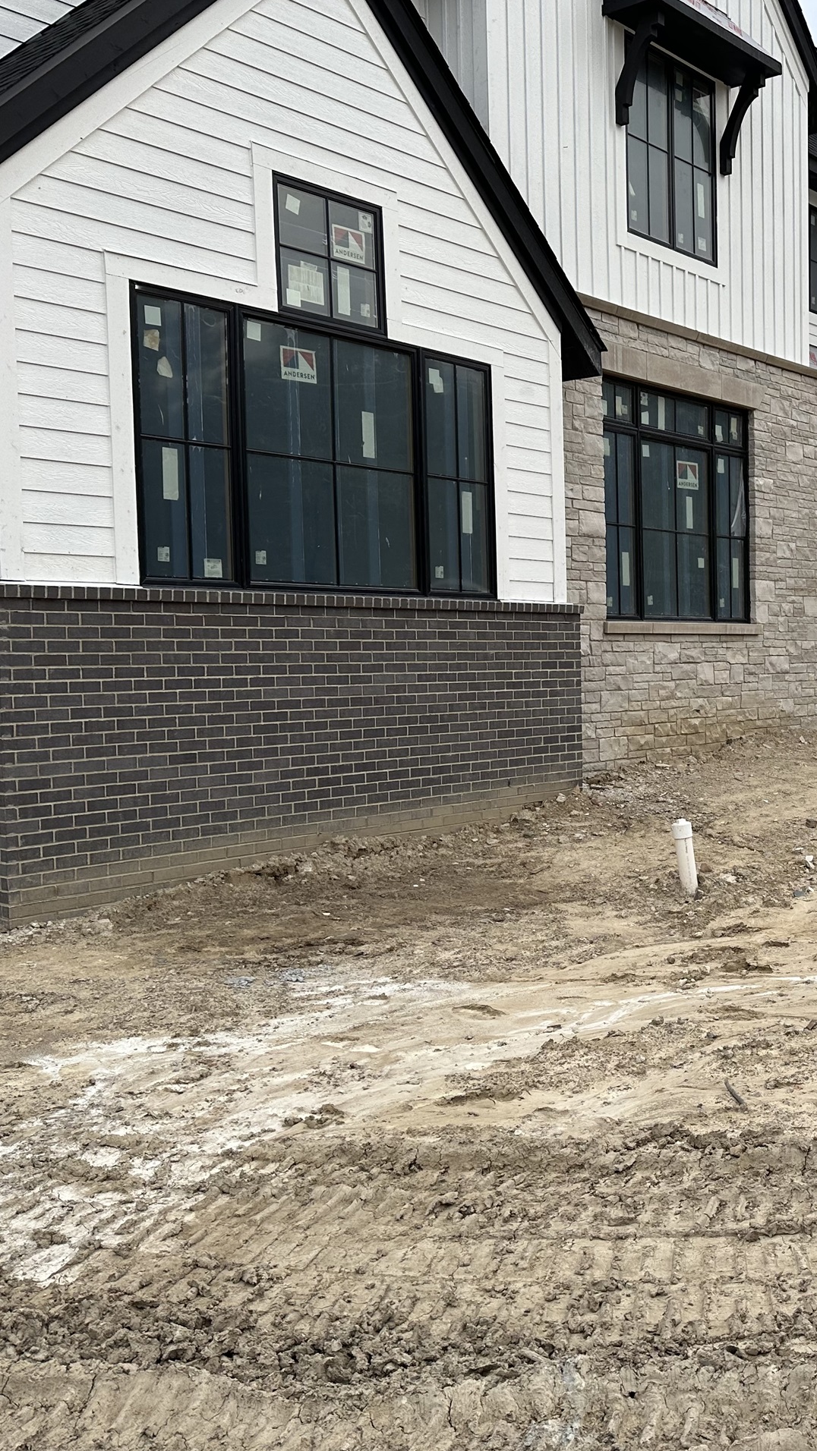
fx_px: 1347
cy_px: 726
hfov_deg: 31.7
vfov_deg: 56.6
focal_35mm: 35
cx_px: 778
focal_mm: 6.86
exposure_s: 1/659
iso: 80
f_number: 1.78
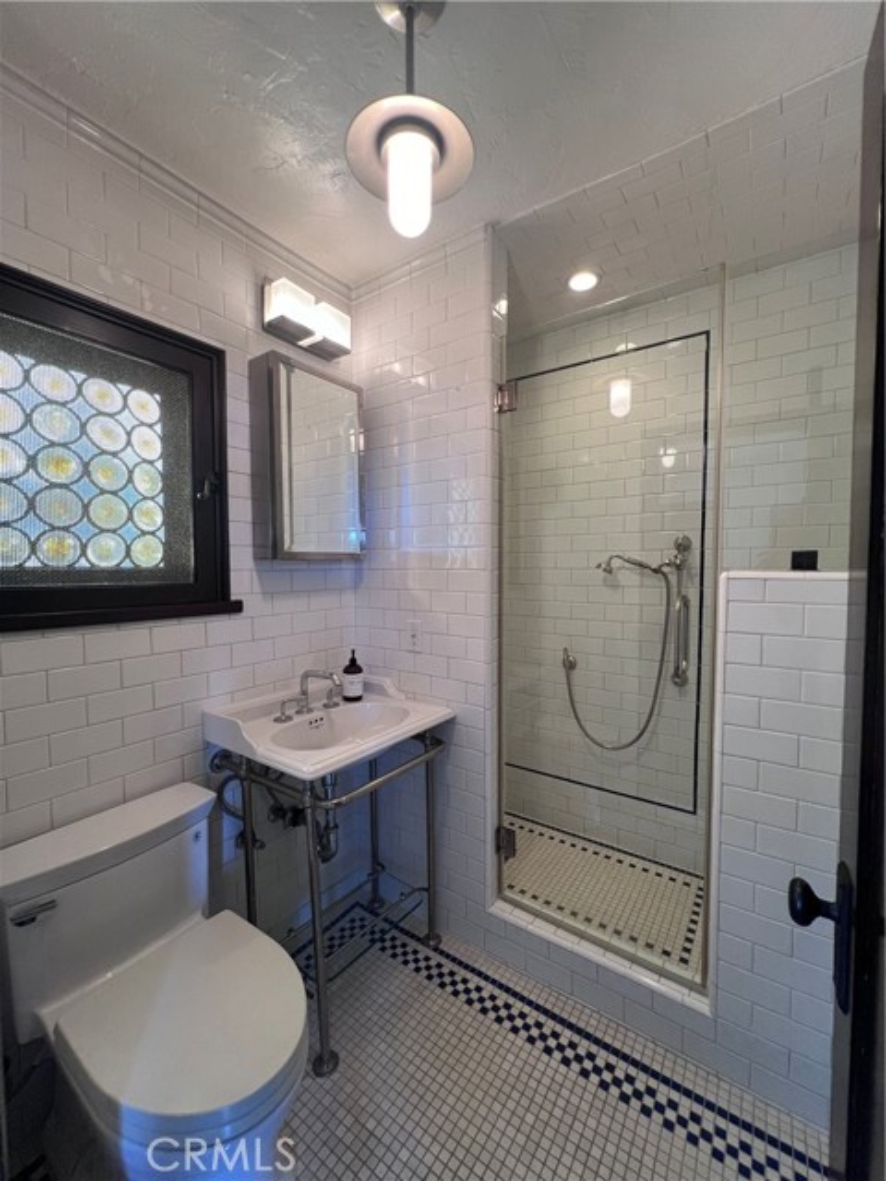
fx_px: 444
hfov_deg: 89.9
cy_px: 590
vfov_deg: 106.2
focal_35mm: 13
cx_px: 443
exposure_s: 1/60
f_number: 1.8
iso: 160
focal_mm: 1.57
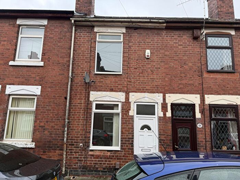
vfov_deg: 56.8
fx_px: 166
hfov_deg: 71.6
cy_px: 90
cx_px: 120
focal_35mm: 24
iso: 64
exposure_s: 1/275
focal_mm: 6.76
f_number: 1.78
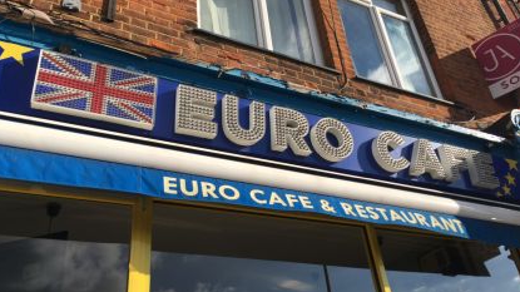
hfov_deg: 61.0
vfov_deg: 36.5
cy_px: 176
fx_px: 441
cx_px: 259
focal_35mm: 32
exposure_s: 1/1972
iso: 25
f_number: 2.2
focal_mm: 4.15
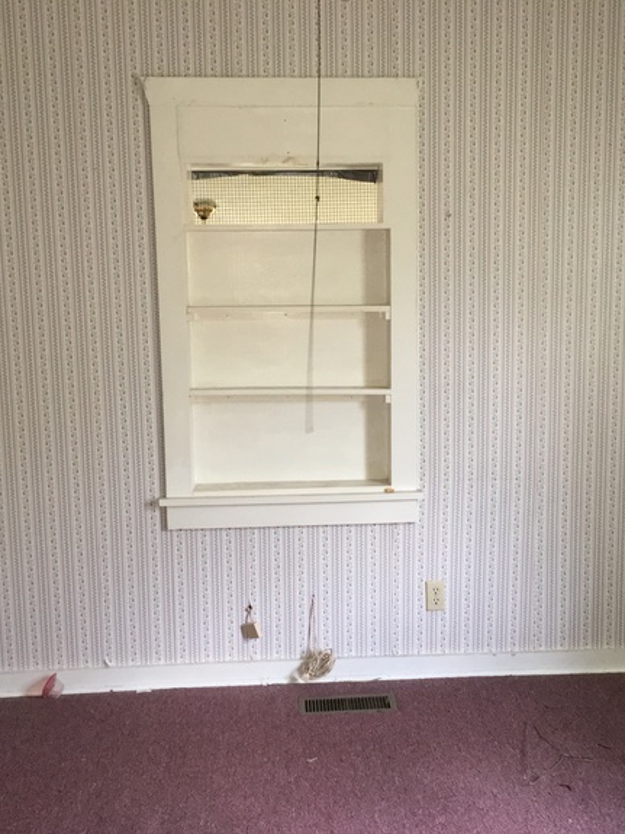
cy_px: 418
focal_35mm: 39
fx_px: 939
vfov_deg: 47.9
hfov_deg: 36.8
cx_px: 346
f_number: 2.2
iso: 160
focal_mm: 4.15
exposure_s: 1/30
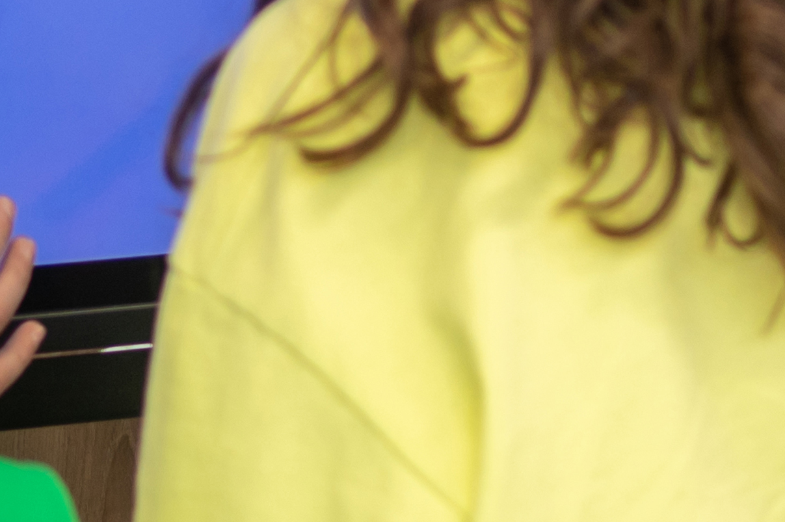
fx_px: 9283
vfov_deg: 3.2
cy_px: -535
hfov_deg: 4.8
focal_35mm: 426
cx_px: 1287
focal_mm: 85
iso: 320
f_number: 2.2
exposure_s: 1/160
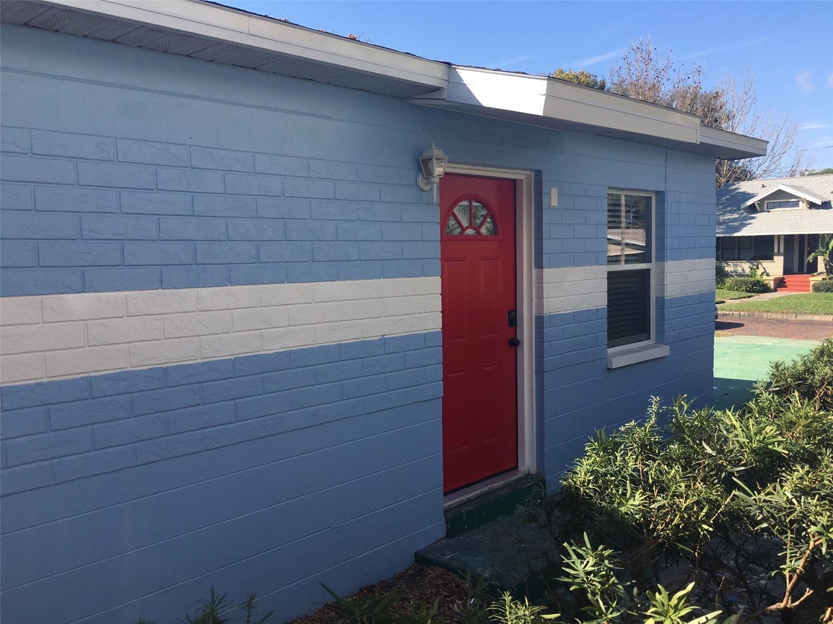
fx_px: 698
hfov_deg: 61.7
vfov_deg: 48.2
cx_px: 416
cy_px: 312
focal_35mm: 29
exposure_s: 1/801
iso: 25
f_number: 2.2
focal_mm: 4.15
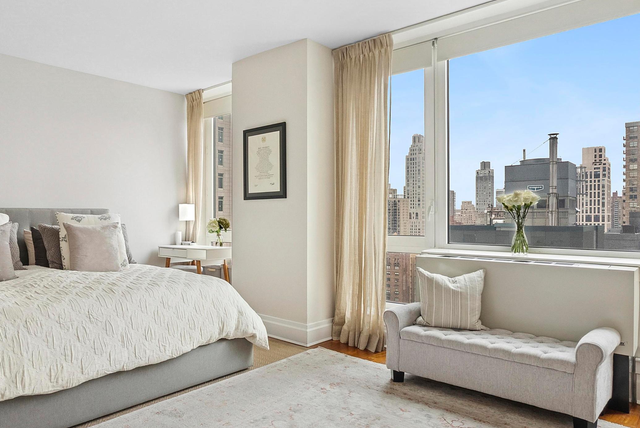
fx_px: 445
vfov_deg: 51.3
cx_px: 258
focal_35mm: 25
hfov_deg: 70.8
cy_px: 220
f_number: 14
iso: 1600
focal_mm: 16
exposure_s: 1/50
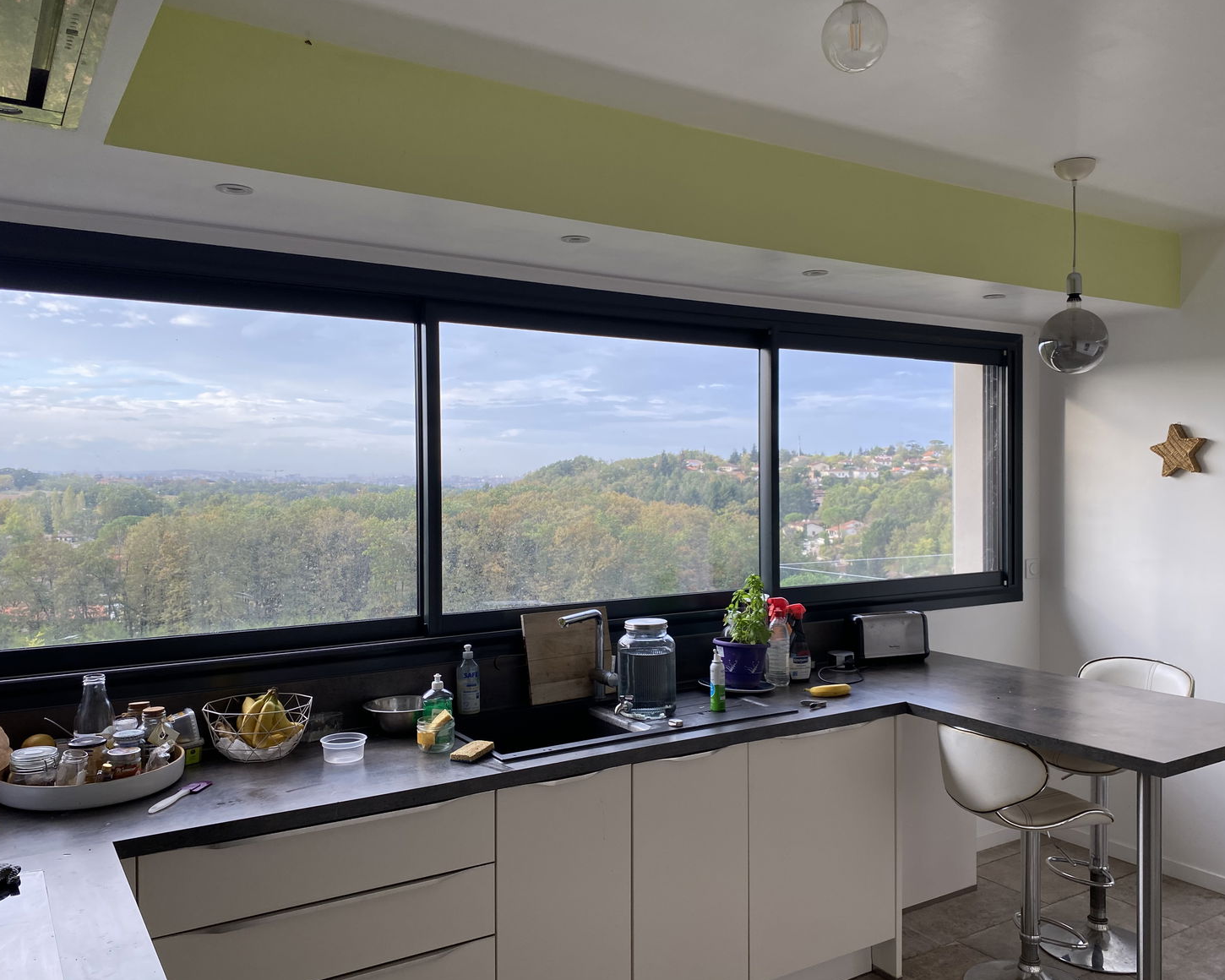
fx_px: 1015
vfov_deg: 51.5
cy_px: 497
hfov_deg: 62.2
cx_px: 642
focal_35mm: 28
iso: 32
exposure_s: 1/173
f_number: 1.8
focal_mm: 4.25
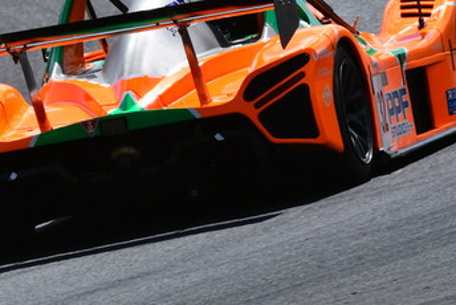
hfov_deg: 1.5
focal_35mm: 1361
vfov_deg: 1.0
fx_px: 17253
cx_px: 172
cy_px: 36
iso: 320
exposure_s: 1/640
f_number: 11
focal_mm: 390
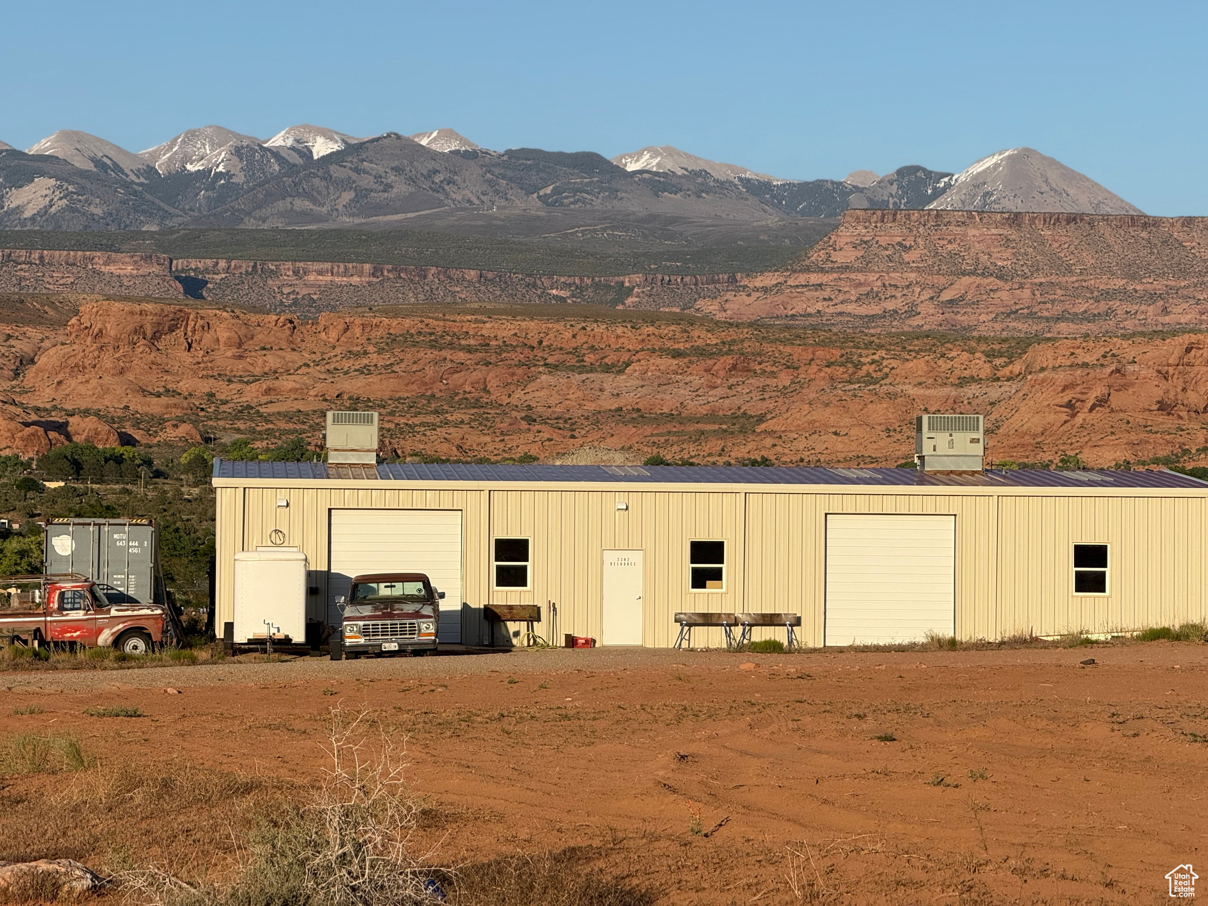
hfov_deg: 16.4
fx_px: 4188
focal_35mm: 120
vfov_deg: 12.3
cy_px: 453
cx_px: 604
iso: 50
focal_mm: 15.66
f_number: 2.8
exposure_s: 1/1689
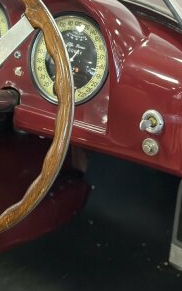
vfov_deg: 18.5
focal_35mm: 112
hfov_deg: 11.4
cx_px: -51
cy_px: 88
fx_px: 888
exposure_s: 1/60
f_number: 1.78
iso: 320
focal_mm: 6.86
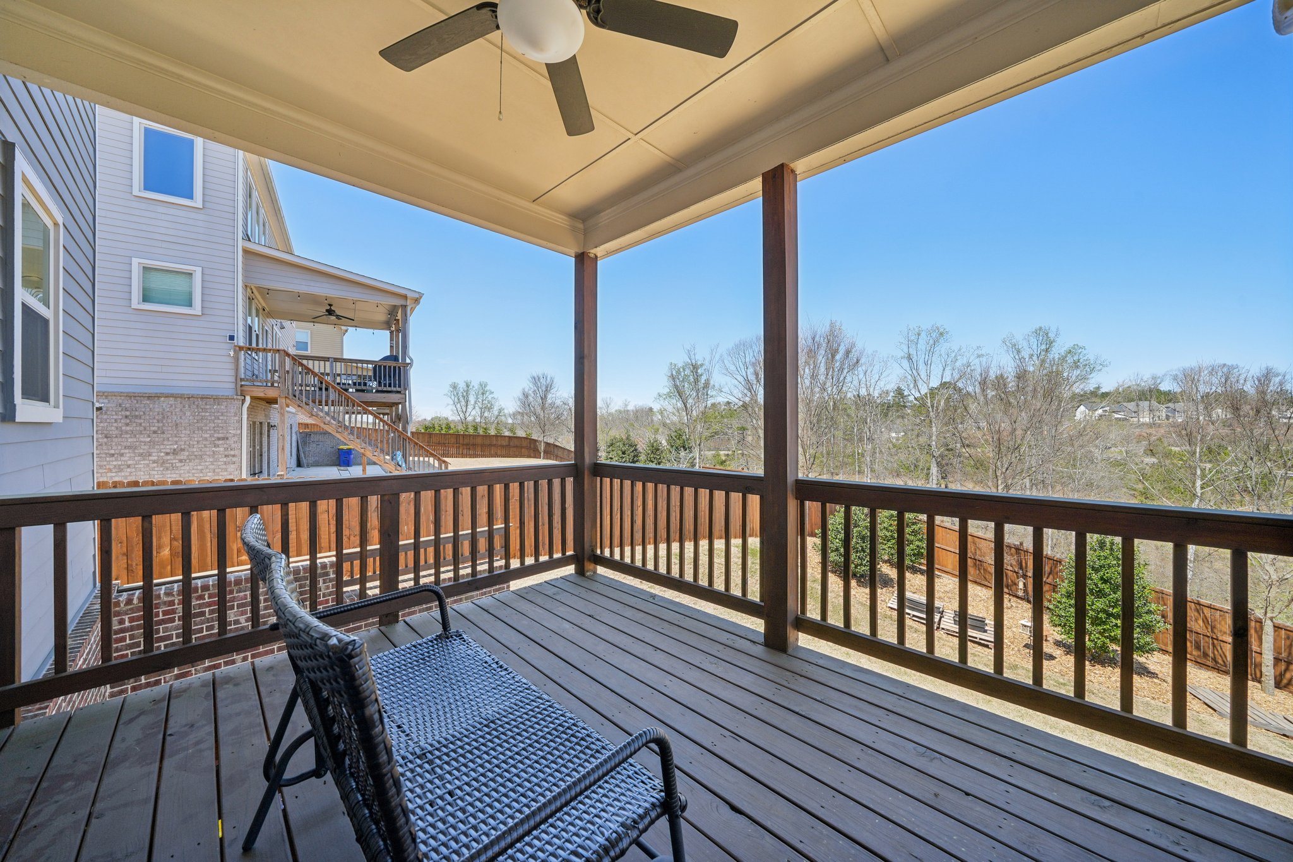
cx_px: 646
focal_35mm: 12
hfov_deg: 112.6
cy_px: 431
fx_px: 431
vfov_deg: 90.0
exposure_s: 1/100
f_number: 8
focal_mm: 12
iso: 100
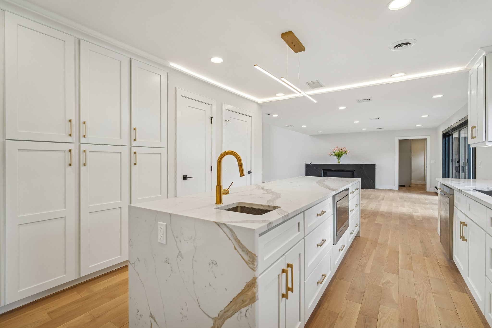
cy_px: 164
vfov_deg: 73.7
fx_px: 219
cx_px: 246
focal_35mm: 16
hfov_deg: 96.7
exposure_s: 1/40
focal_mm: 16
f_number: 8
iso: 400
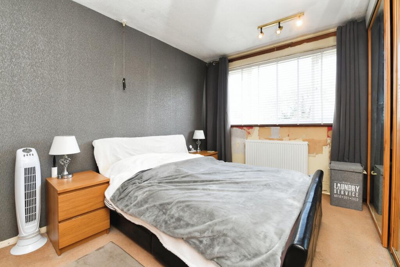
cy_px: 134
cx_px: 200
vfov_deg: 73.8
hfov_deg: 96.7
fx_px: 178
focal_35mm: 16
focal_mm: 16
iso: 800
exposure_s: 1/60
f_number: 9
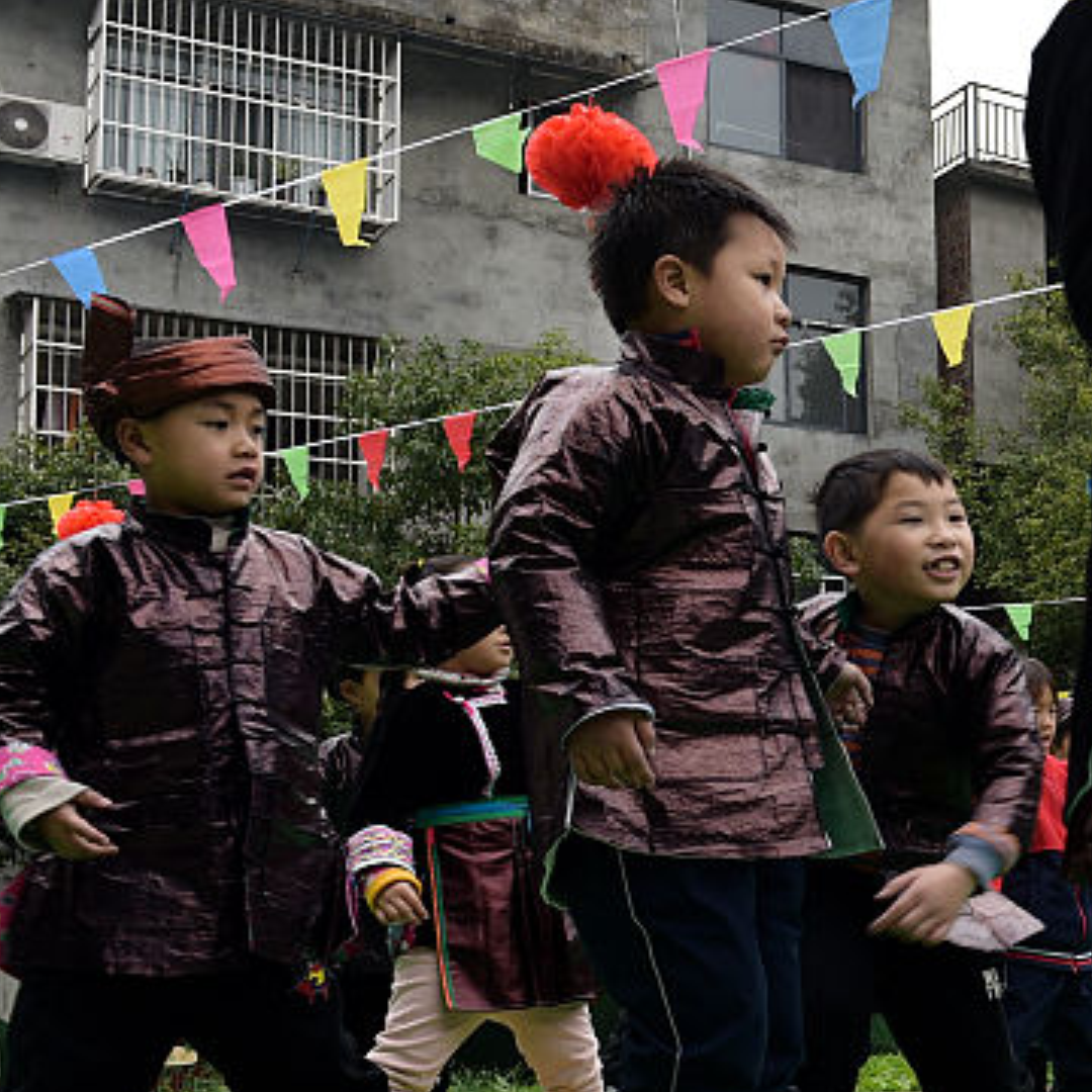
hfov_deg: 21.4
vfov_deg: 25.2
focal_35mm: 68
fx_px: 2427
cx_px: 1626
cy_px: 722
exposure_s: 1/200
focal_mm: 24
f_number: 5.6
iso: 400
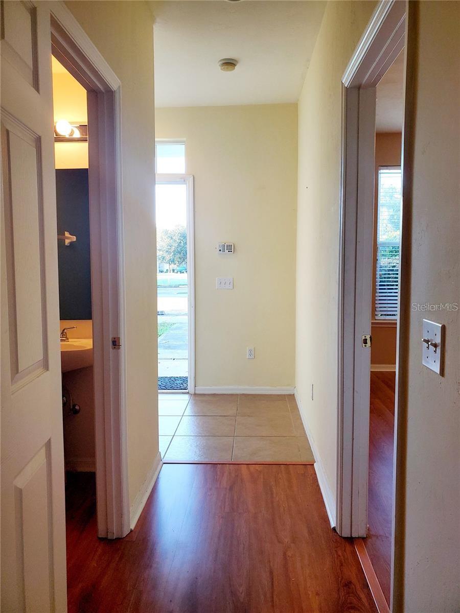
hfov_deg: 53.1
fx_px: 461
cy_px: 306
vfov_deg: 67.3
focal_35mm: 26
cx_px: 230
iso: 125
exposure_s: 1/120
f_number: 2.4
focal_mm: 4.3
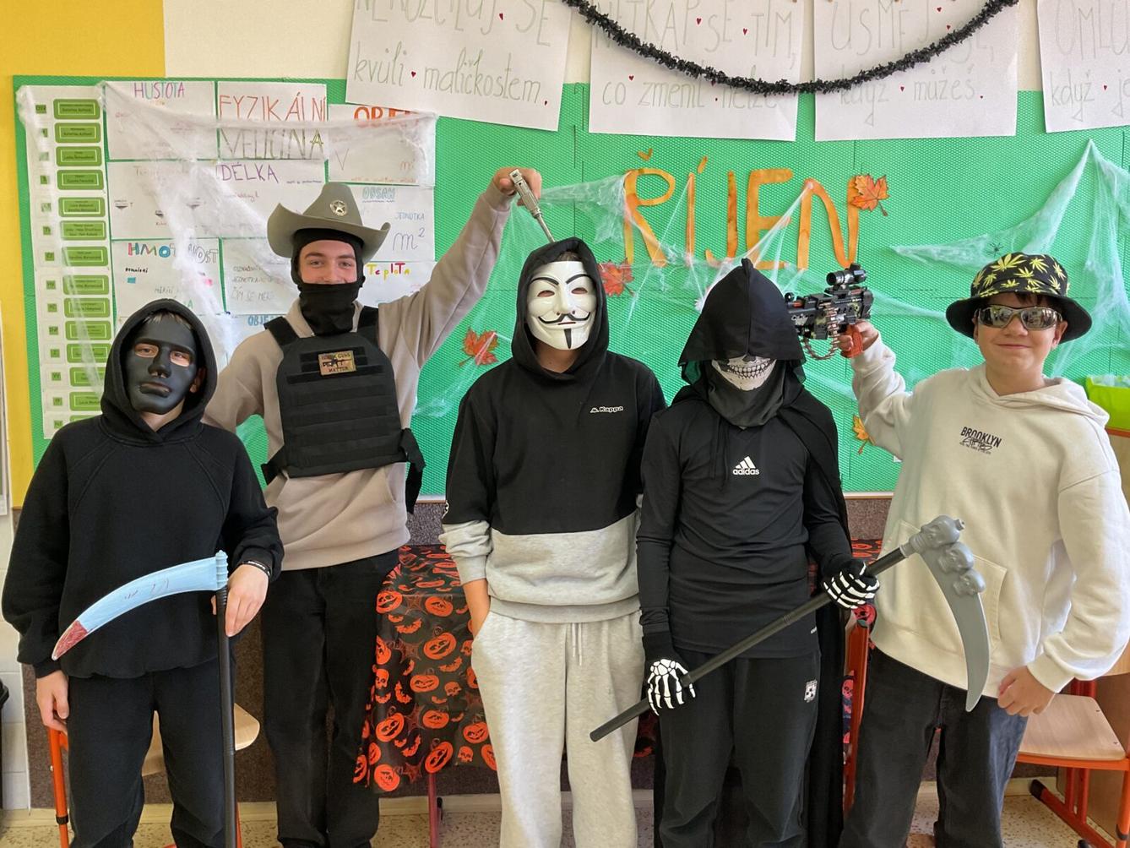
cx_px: 565
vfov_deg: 48.2
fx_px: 947
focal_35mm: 29
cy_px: 424
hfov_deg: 61.7
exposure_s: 1/50
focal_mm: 3
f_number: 1.8
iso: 64
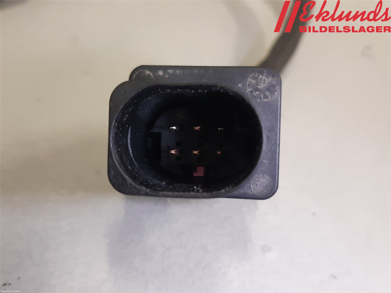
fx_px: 294
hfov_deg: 67.3
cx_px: 196
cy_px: 146
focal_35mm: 26
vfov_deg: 53.1
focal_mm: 3.93
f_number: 1.7
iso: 200
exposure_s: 1/50
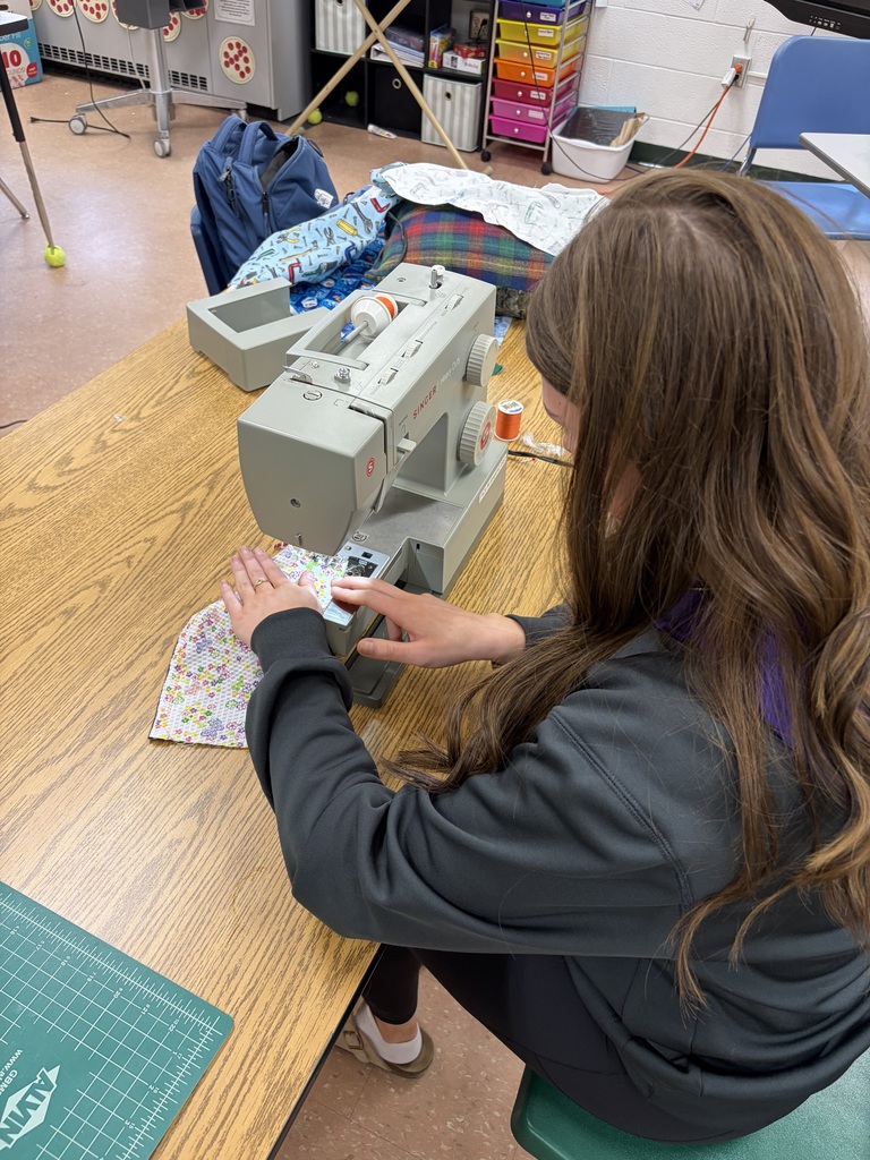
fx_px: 871
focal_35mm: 26
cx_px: 435
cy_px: 580
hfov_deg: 53.1
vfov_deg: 67.3
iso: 100
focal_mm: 5.96
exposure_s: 1/60
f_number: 1.6
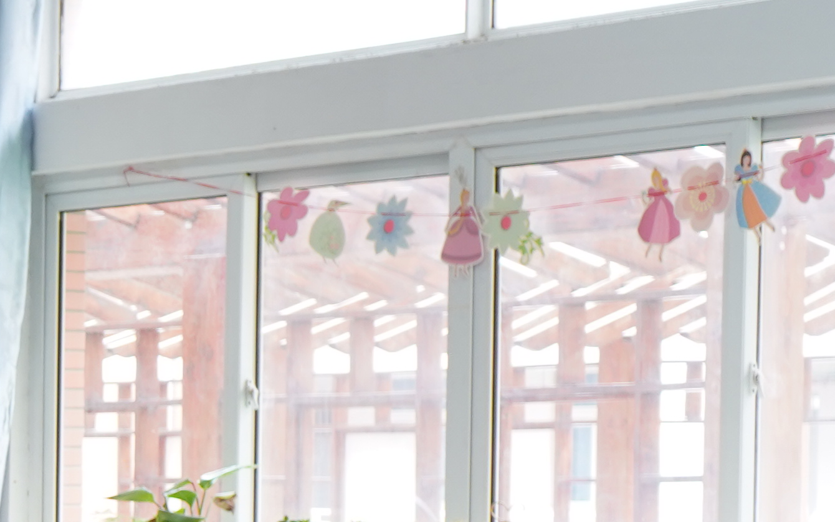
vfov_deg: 8.8
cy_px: 730
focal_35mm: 146
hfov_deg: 13.2
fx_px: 3323
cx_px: -581
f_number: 4
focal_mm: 32
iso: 800
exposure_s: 1/160
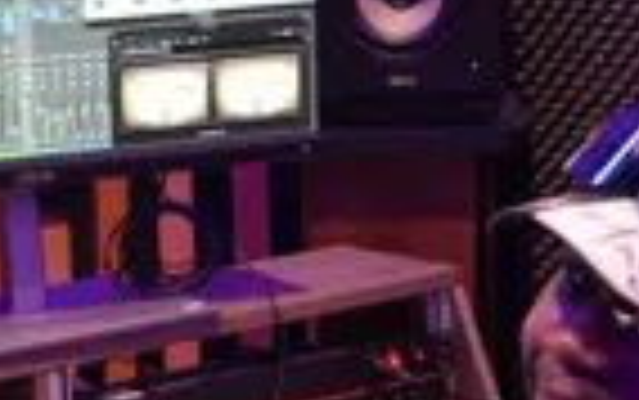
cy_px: 288
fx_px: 2161
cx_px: -148
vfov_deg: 10.6
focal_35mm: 124
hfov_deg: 16.1
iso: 2500
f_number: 4.5
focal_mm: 20
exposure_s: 1/60
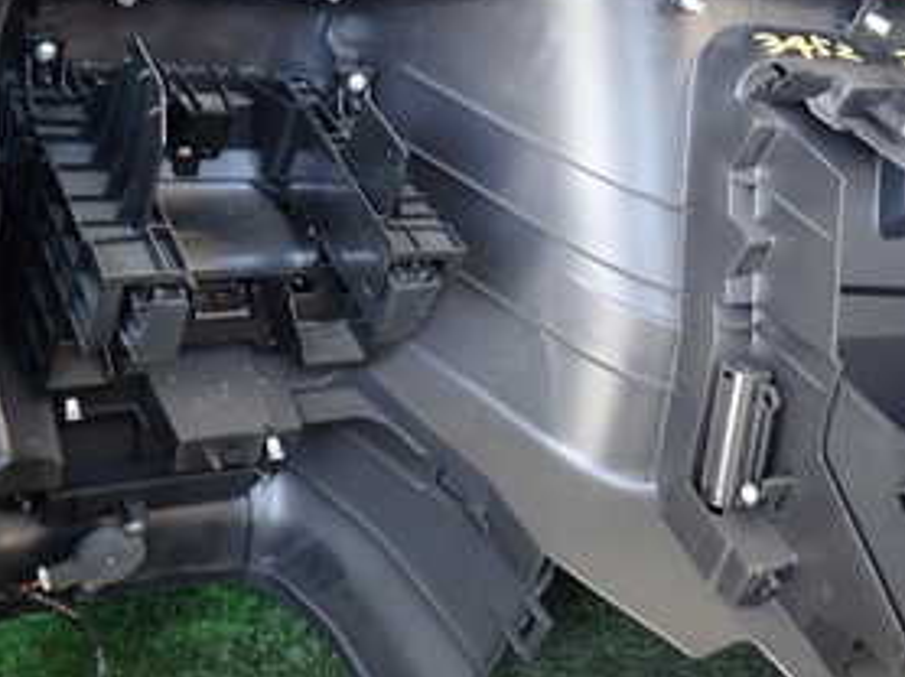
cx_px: 579
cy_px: 166
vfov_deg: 26.6
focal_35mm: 54
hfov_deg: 35.3
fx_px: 1411
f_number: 2
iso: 200
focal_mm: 4.5
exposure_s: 1/40
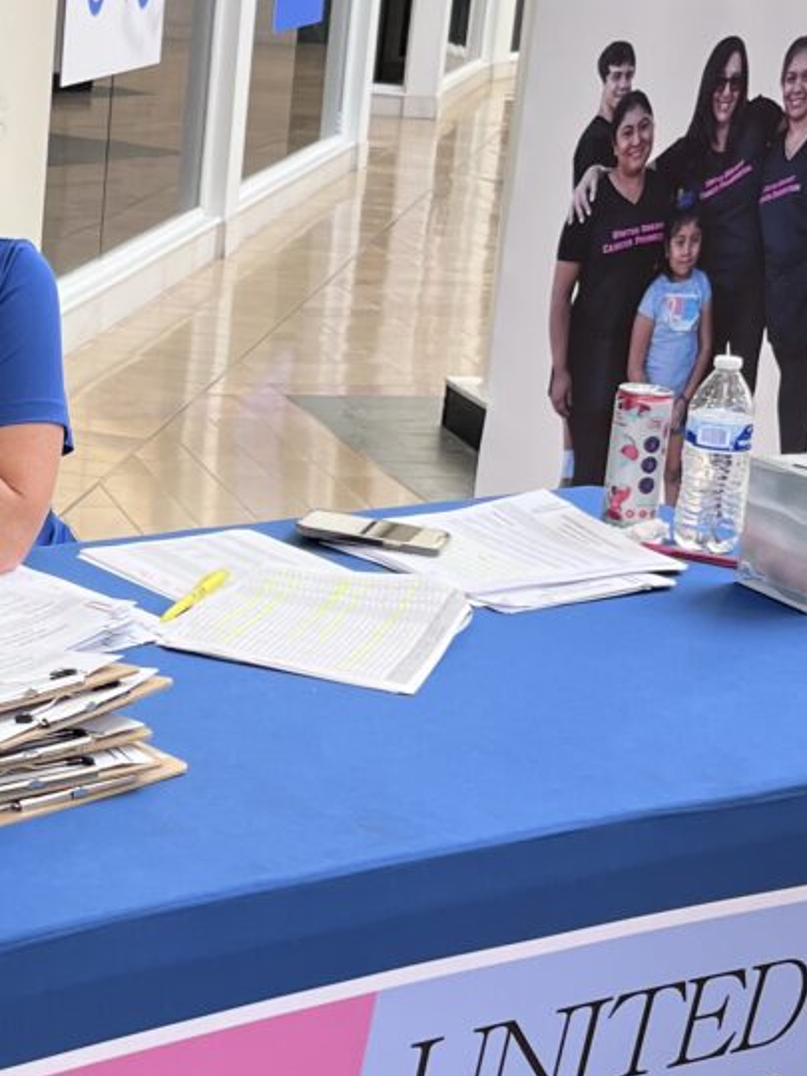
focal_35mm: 74
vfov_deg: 26.3
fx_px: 2300
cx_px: -64
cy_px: 460
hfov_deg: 19.1
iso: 80
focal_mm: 5.1
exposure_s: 1/122
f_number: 1.6
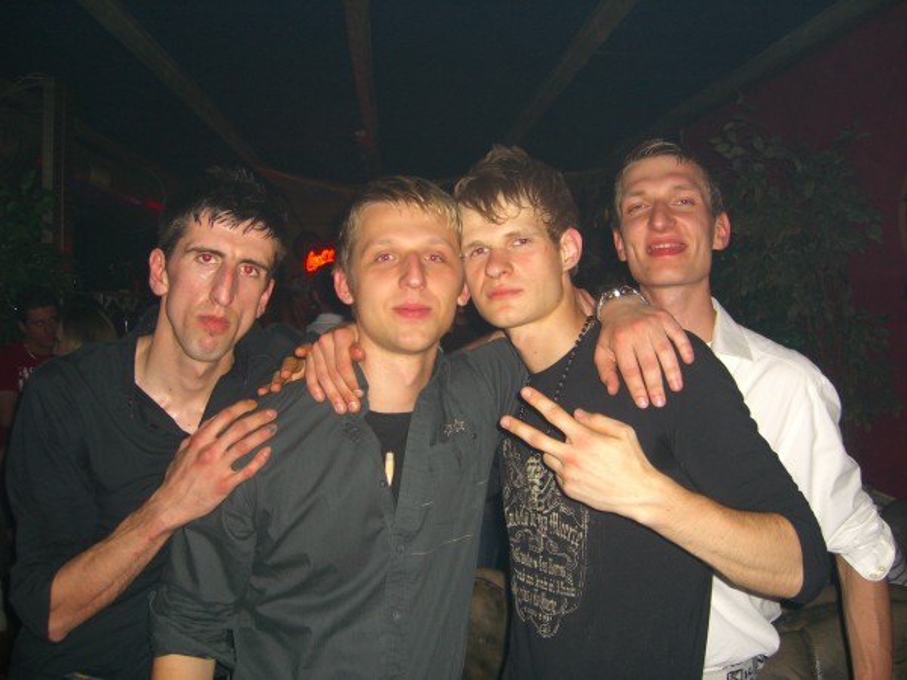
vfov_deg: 37.7
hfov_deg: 49.0
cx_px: 454
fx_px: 996
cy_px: 340
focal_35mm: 38
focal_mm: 7.9
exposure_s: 1/60
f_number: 2.8
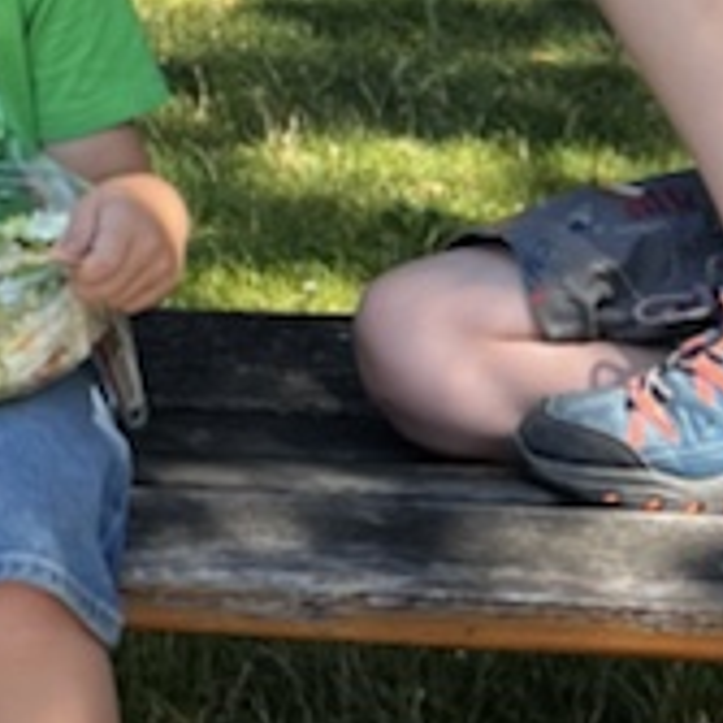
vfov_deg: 10.2
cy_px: -390
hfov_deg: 9.4
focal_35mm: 165
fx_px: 3899
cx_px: -1026
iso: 50
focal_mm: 5.7
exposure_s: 1/957
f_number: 1.5
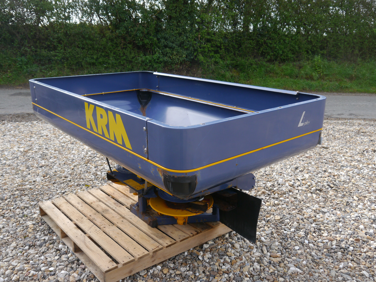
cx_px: 188
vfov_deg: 44.2
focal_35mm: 32
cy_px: 141
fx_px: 348
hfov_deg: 56.8
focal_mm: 16
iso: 160
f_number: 5
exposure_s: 1/200
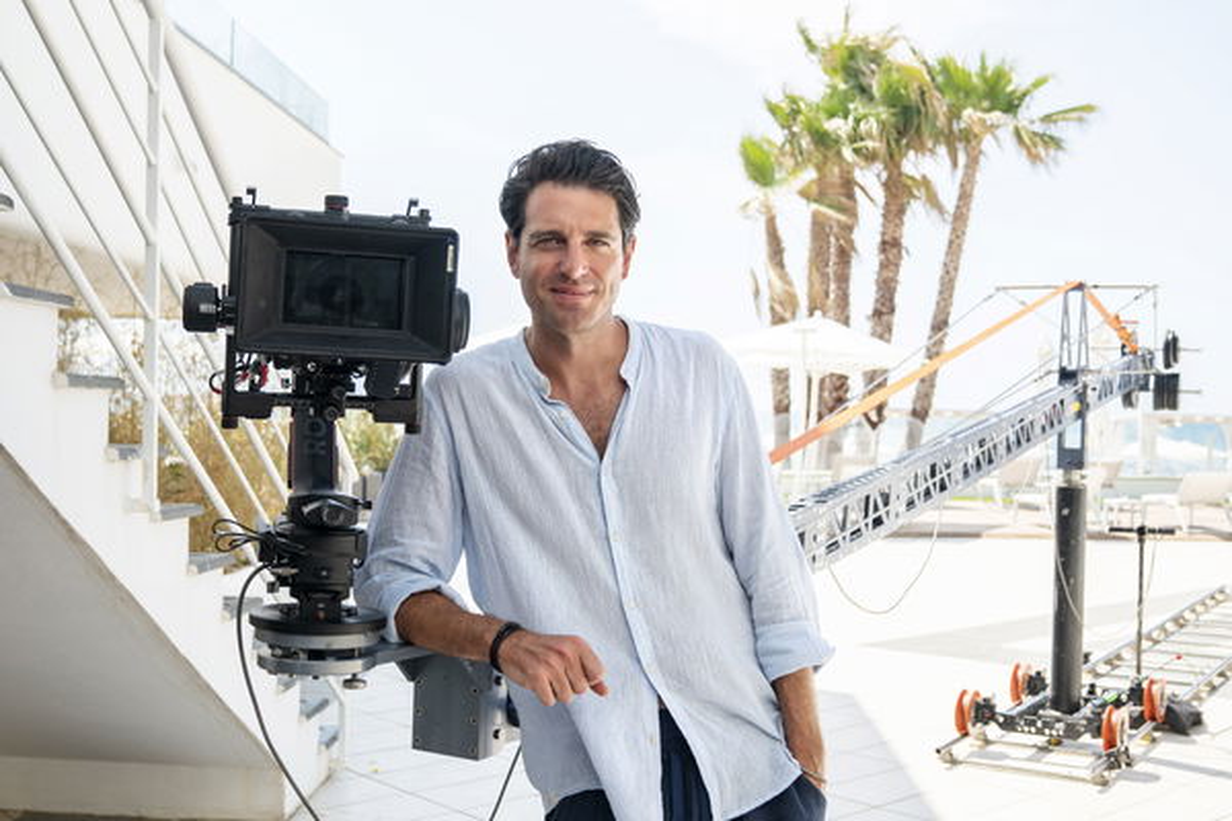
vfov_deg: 33.4
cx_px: 616
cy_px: 410
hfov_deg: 48.5
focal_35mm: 40
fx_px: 1369
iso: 125
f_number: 4
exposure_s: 1/80
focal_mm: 27
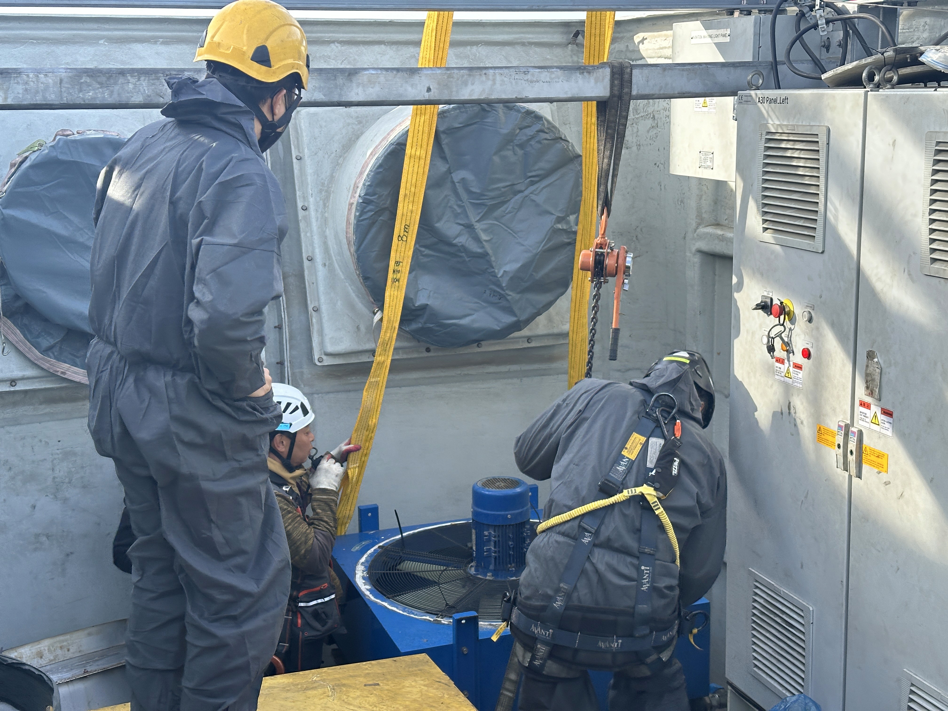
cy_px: 356
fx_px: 1315
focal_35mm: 48
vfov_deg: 30.3
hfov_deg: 39.7
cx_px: 474
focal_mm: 6.86
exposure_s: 1/612
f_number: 1.78
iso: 64
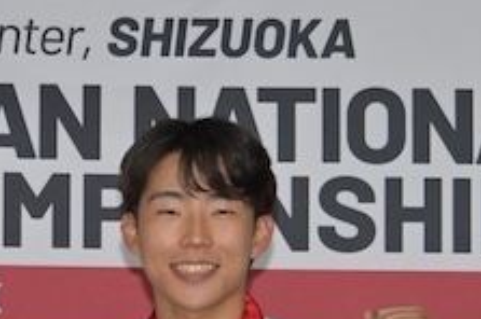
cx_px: -91
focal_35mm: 413
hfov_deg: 5.0
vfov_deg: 3.3
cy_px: 396
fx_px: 5510
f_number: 8
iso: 500
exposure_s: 1/160
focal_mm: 115
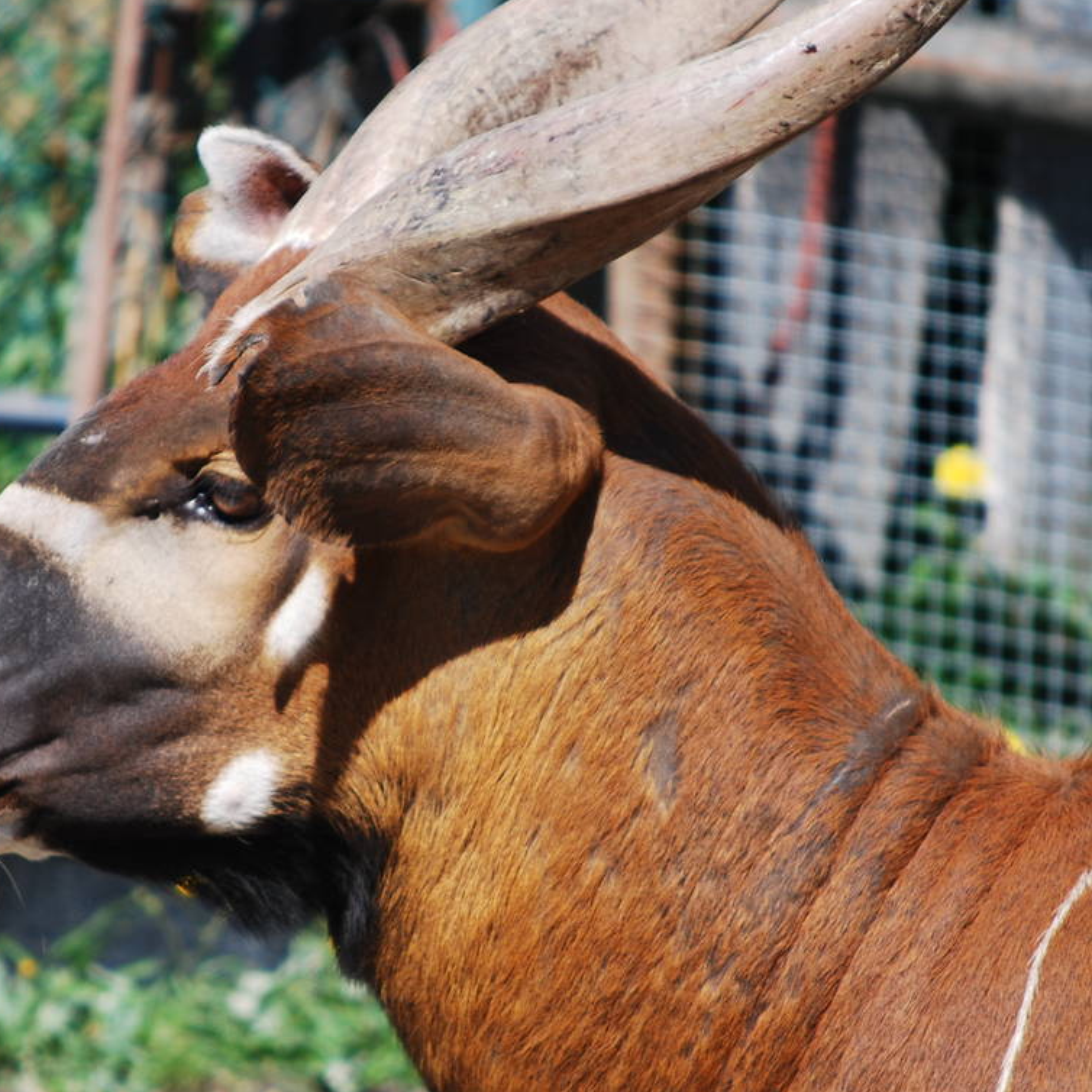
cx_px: 445
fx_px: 19344
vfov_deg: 3.2
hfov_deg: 3.2
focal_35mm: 542
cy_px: 561
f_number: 5.6
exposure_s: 1/500
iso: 220
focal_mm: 200
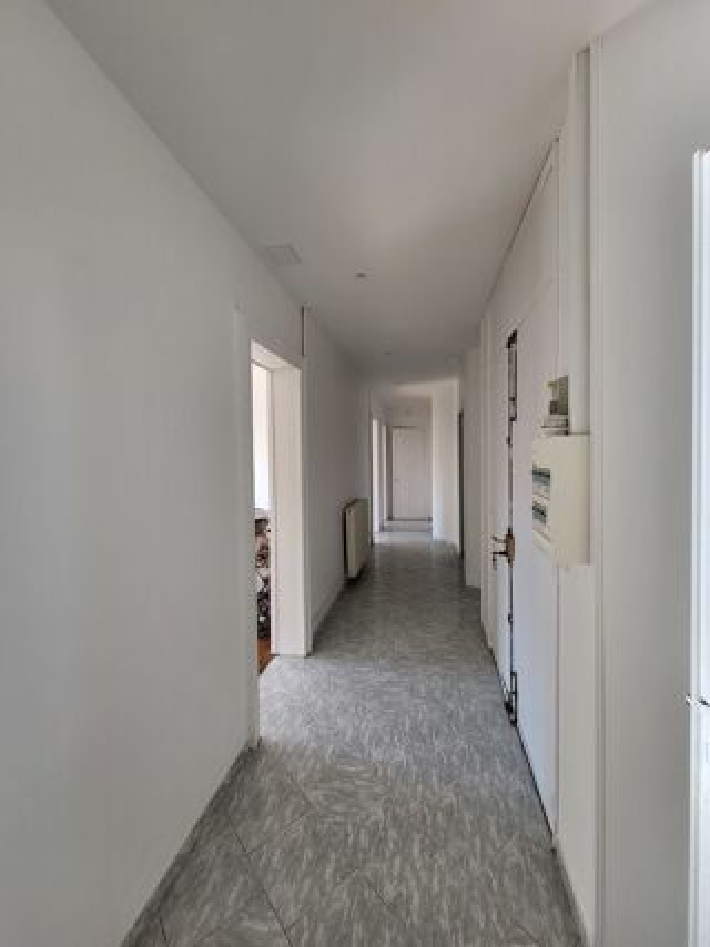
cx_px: 355
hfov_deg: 89.9
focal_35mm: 13
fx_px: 356
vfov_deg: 106.2
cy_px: 474
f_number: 2.2
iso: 50
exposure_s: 1/100
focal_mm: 1.74
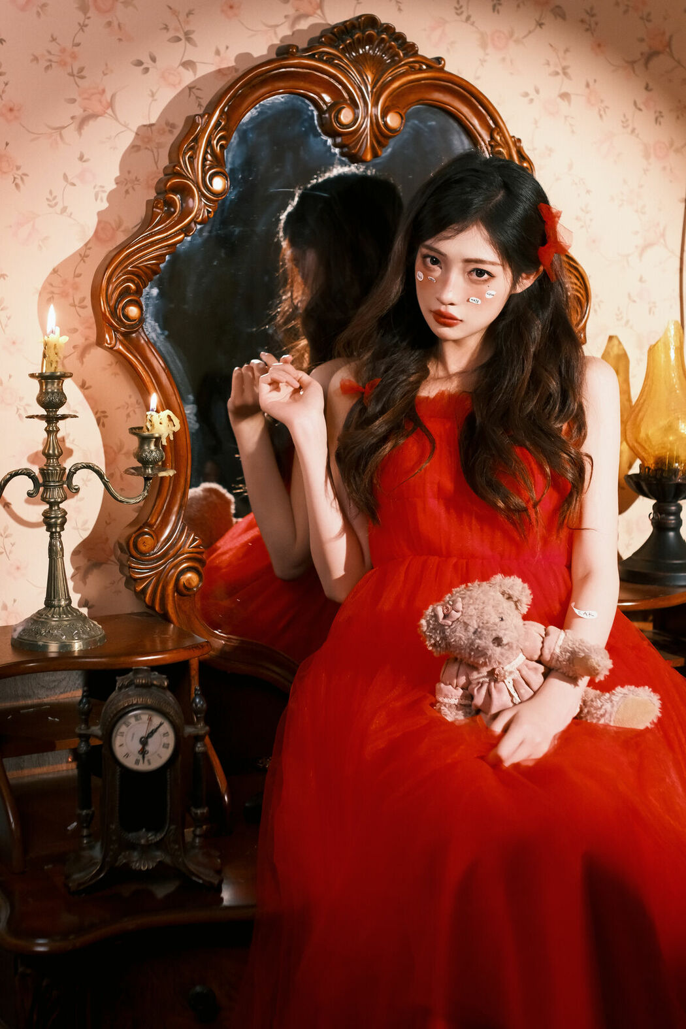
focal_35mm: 53
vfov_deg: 37.5
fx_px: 1515
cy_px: 514
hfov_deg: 25.5
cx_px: 343
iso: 1600
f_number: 2.5
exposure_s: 1/100
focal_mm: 35
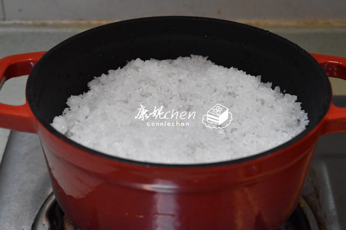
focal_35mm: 82
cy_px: 115
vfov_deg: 16.6
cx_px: 173
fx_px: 793
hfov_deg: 24.6
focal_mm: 55
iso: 5600
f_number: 5.6
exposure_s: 1/100
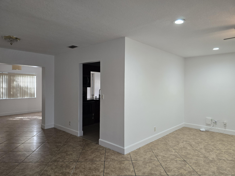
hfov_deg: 73.9
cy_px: 88
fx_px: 156
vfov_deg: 58.9
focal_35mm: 23
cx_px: 118
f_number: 1.7
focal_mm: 6.3
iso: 250
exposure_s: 1/120
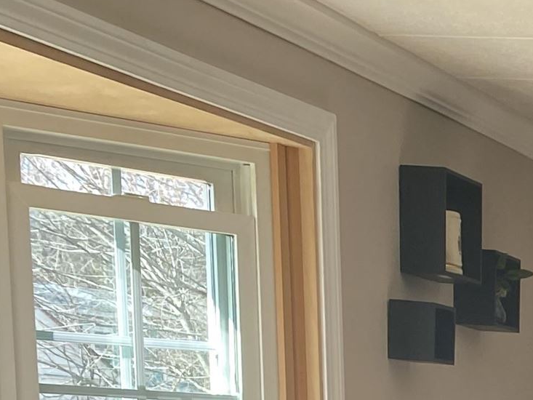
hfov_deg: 14.6
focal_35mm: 109
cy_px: 703
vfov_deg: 12.5
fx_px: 1679
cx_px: 1091
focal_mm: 4.25
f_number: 1.8
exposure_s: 1/122
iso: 64
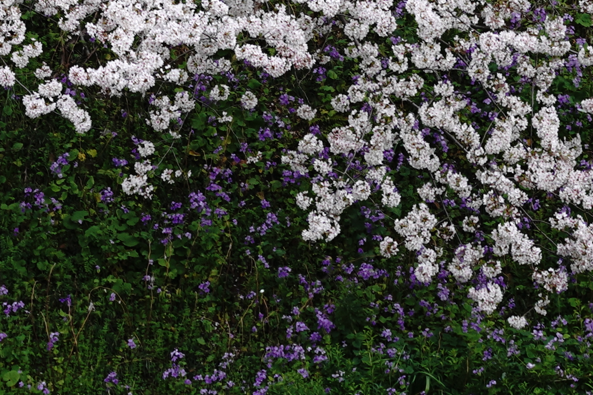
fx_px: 8235
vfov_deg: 2.7
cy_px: -904
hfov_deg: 4.1
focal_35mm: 500
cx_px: 363
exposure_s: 1/80
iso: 100
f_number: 5.6
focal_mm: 70
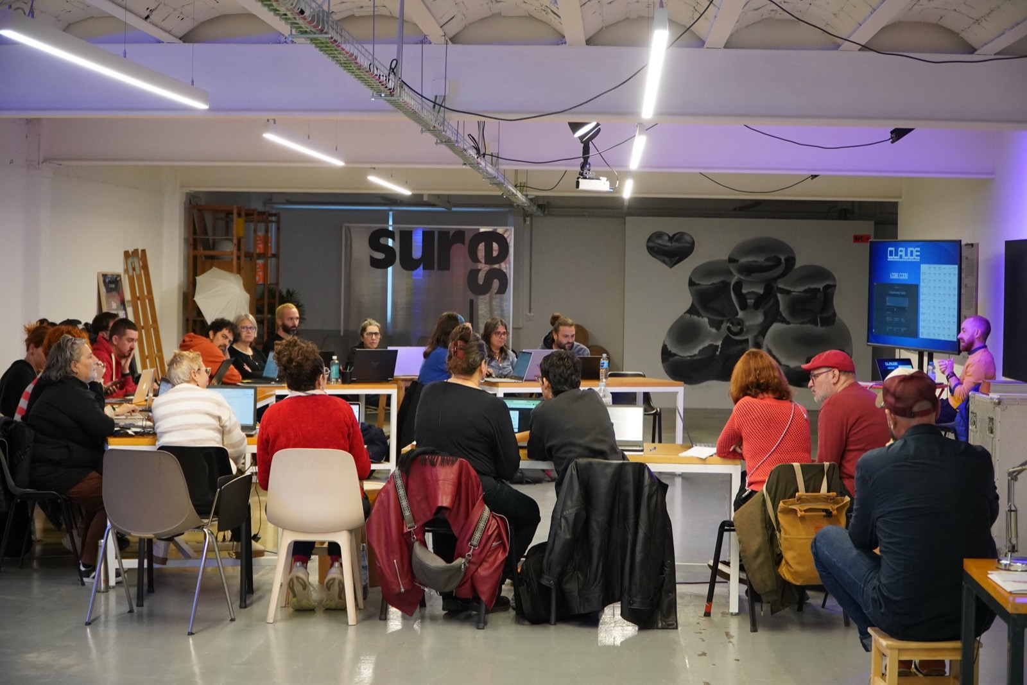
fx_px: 1826
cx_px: 514
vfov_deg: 21.2
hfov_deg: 31.4
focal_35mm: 64
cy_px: 342
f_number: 4
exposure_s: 1/200
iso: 2500
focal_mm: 43
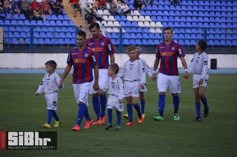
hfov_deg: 9.2
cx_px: 118
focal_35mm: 225
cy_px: 78
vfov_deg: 6.1
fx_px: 1480
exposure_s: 1/400
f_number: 5
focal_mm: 150
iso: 400
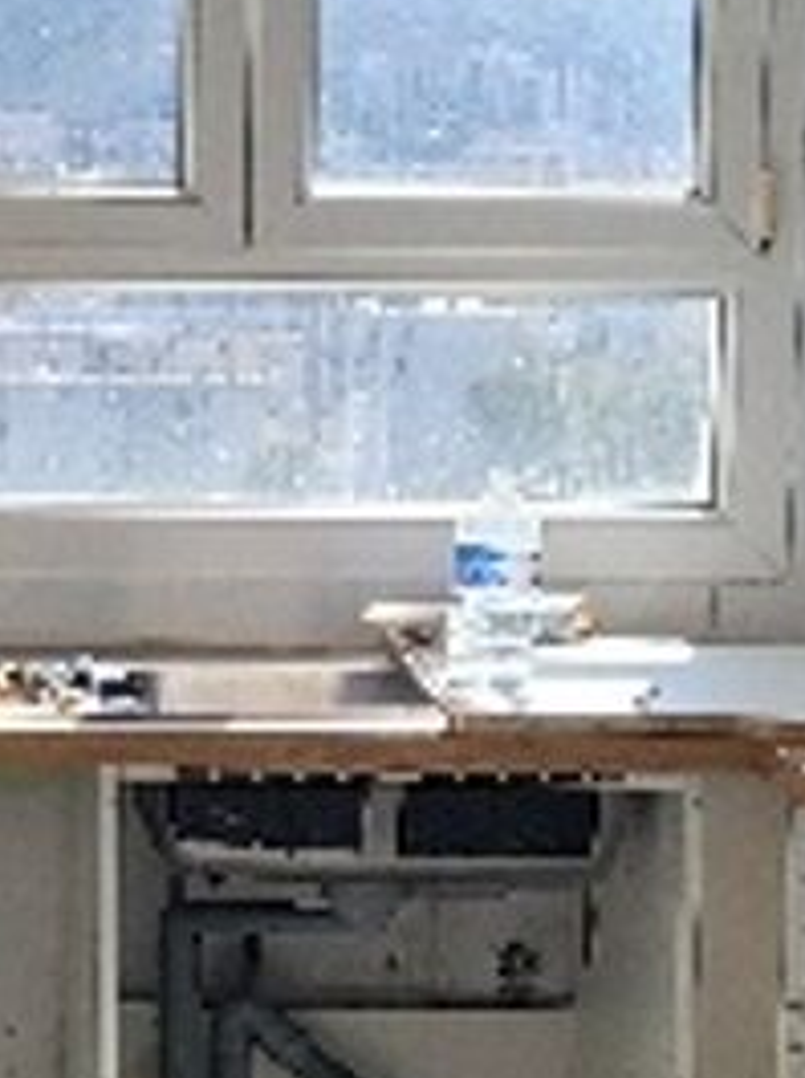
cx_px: 142
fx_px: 4072
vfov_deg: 15.0
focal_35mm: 131
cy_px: 824
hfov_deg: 11.2
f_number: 1.8
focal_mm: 4.25
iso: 50
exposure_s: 1/816
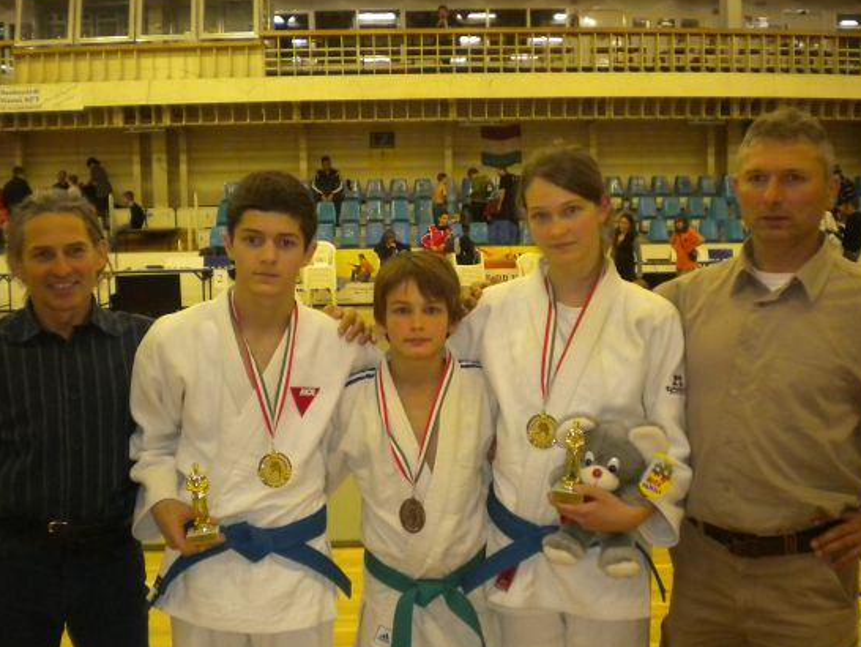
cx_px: 401
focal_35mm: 41
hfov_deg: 45.7
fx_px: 1020
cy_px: 361
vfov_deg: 35.1
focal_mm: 6.3
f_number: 3.1
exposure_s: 1/30
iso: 400
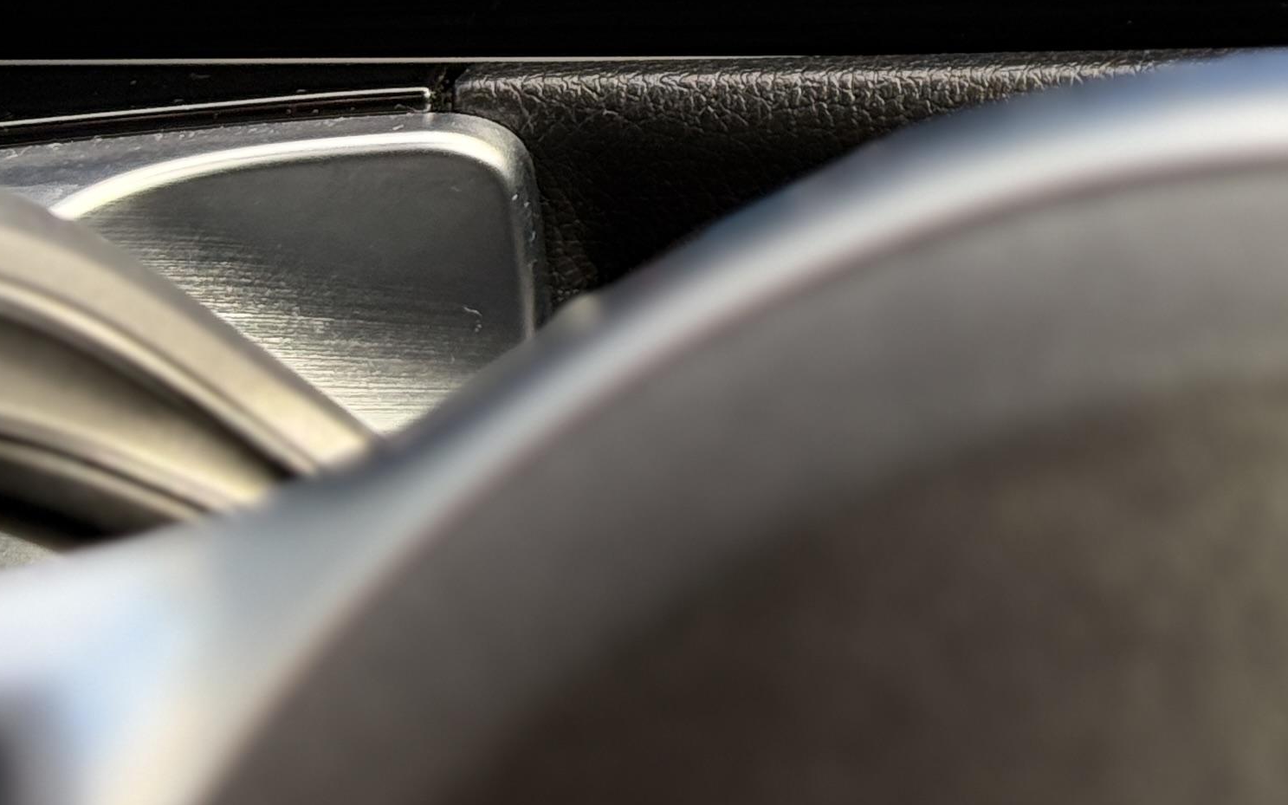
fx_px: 4844
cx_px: 1432
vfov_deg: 9.2
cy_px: -488
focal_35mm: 138
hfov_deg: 14.8
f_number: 1.78
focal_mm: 6.76
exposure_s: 1/267
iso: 100
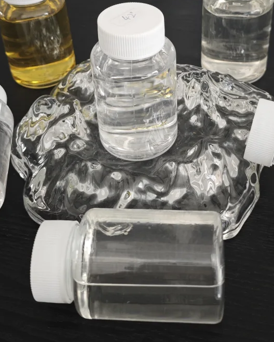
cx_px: 160
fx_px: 497
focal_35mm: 49
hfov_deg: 30.8
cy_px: 55
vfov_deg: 36.4
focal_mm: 6.55
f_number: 1.6
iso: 200
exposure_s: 1/100
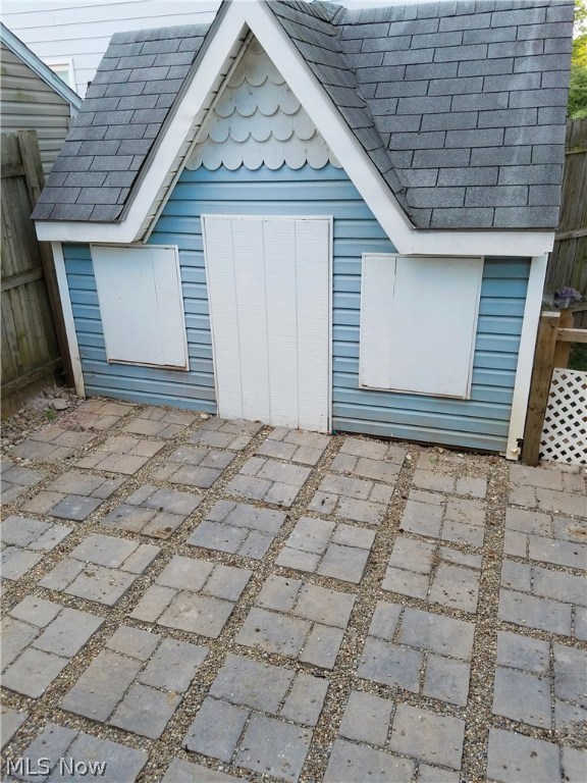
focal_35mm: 26
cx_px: 294
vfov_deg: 67.3
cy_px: 392
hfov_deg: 53.1
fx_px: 588
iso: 50
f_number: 1.7
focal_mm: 4.2
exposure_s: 1/163
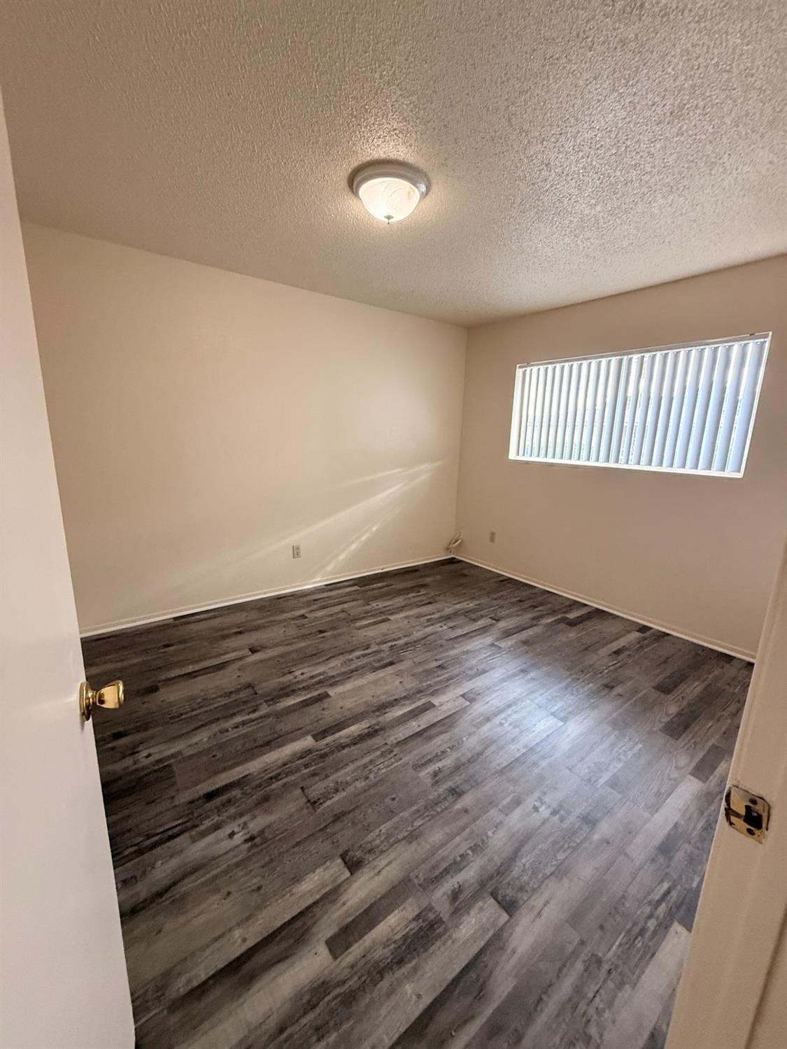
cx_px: 394
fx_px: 424
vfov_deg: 102.1
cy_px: 524
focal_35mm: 14
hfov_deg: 85.7
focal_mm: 2.22
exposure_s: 1/60
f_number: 2.2
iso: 400
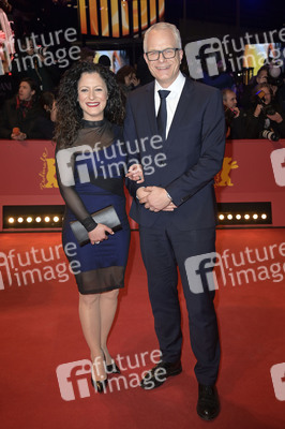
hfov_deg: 30.5
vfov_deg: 44.5
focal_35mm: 44
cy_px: 214
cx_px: 142
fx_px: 523
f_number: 5.6
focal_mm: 44
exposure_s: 1/200
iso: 800
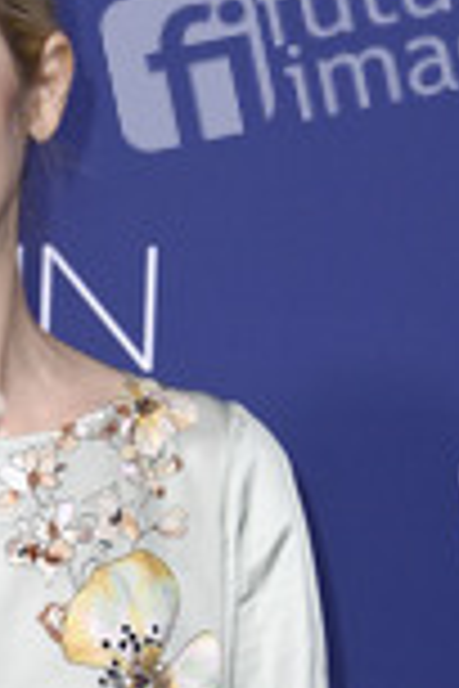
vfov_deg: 8.0
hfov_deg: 5.3
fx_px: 4896
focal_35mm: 256
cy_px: 719
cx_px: -76
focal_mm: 98
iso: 1000
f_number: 5.6
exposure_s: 1/250
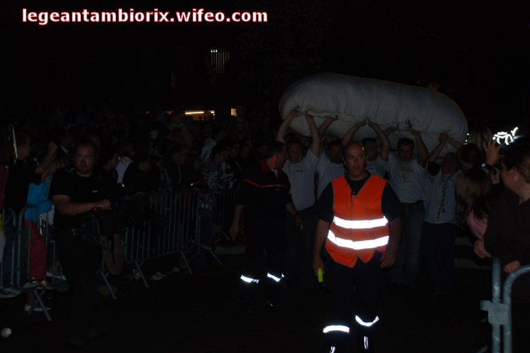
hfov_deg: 37.2
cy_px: 179
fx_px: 788
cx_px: 266
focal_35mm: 54
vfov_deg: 25.3
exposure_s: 1/60
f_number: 4.5
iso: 200
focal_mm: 35
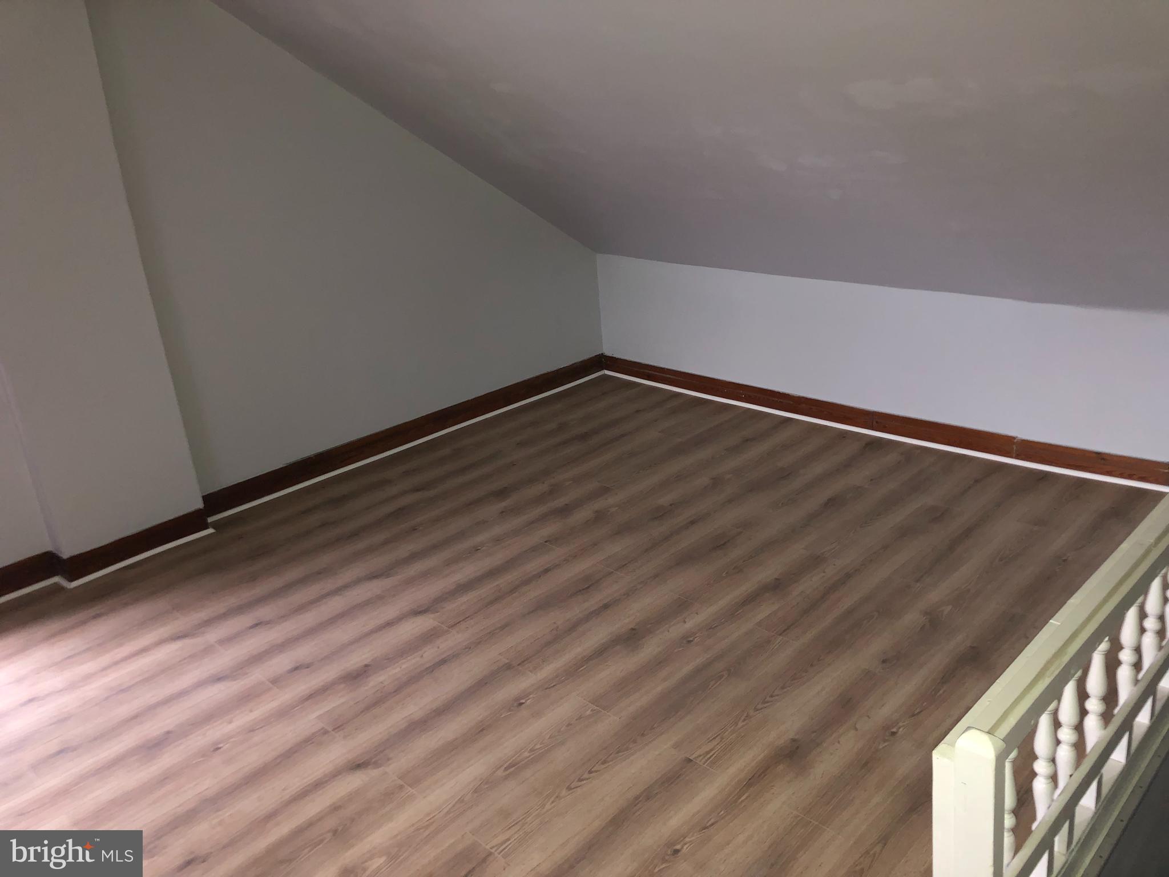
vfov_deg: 49.7
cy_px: 438
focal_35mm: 28
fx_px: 946
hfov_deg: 63.4
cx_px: 584
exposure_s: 1/8
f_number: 1.8
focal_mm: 3.99
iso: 125
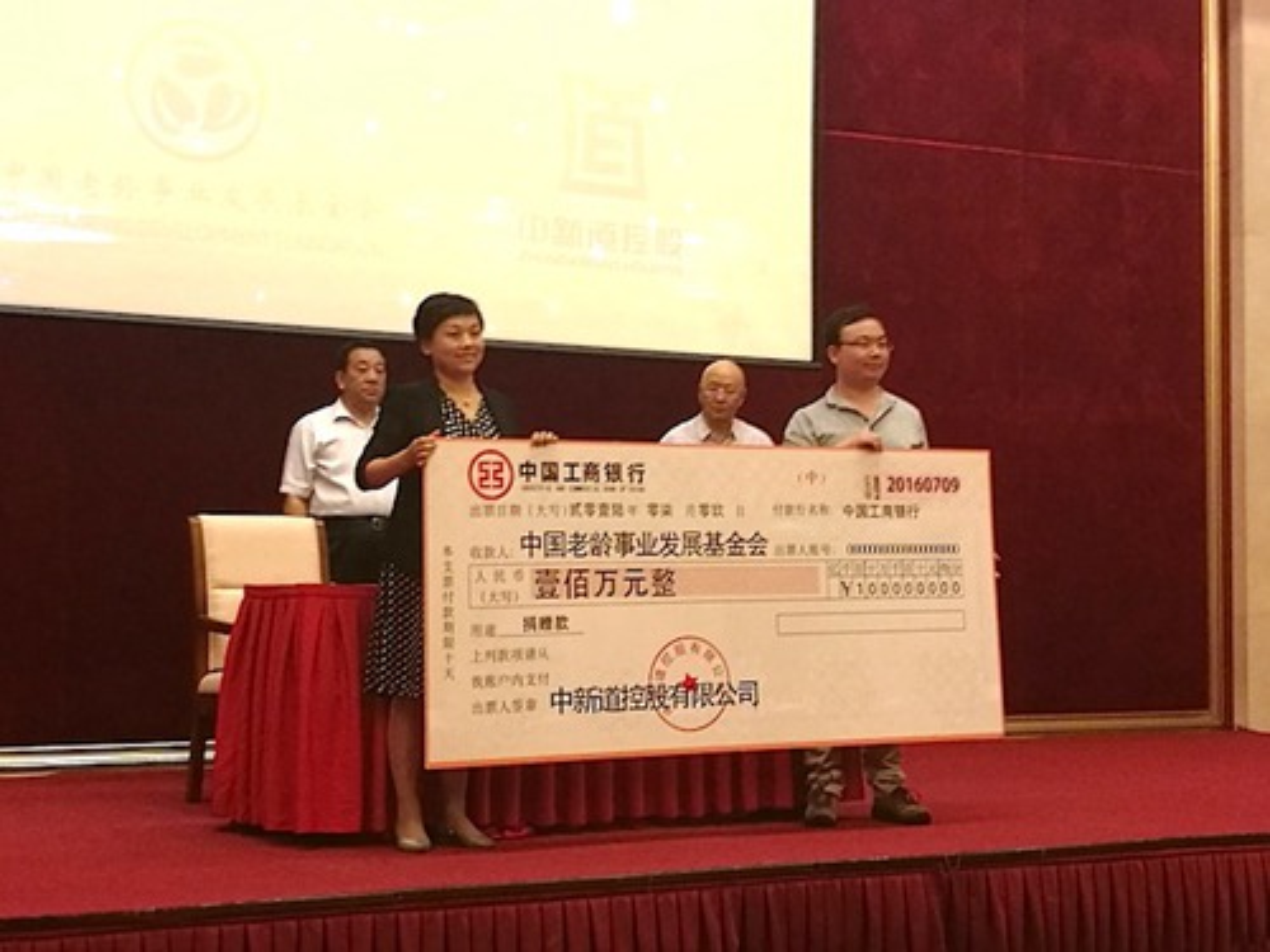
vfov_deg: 51.4
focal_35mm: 27
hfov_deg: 65.3
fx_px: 991
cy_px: 476
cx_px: 635
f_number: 2.2
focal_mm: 4.5
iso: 320
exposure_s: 1/33.3
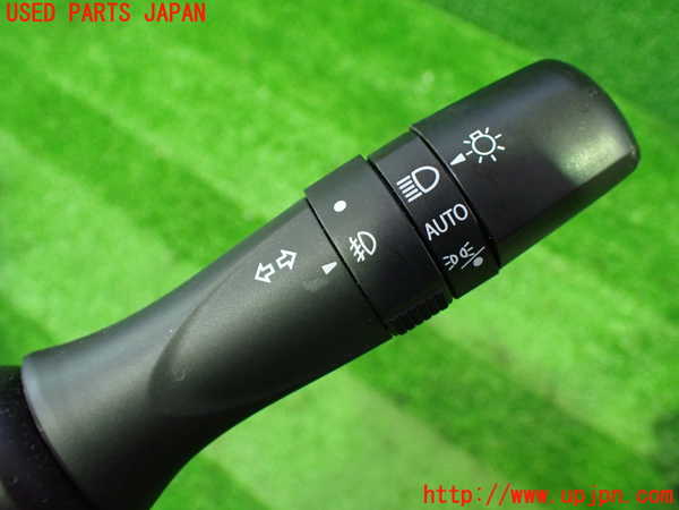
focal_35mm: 30
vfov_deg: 46.8
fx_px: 588
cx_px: 340
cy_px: 255
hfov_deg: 60.0
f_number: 2.3
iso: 800
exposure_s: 1/30
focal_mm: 5.4
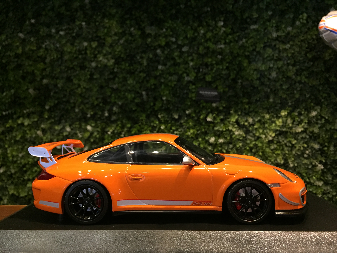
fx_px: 282
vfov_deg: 48.2
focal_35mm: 29
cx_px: 168
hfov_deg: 61.7
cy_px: 126
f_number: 2.2
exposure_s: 1/30
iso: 200
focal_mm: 4.15
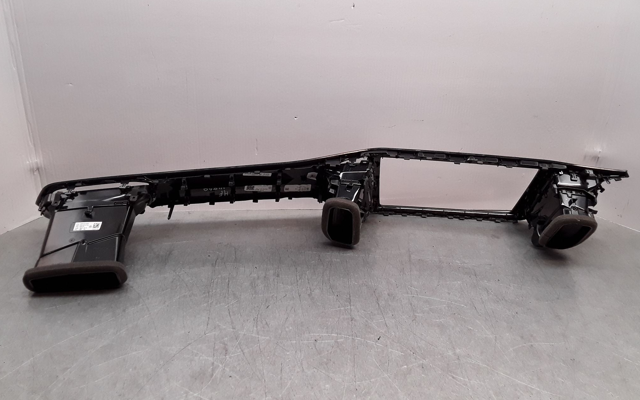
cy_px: 168
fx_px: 523
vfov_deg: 41.7
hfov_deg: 62.9
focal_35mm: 30
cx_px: 321
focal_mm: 2.91
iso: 64
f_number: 1.9
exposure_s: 1/100
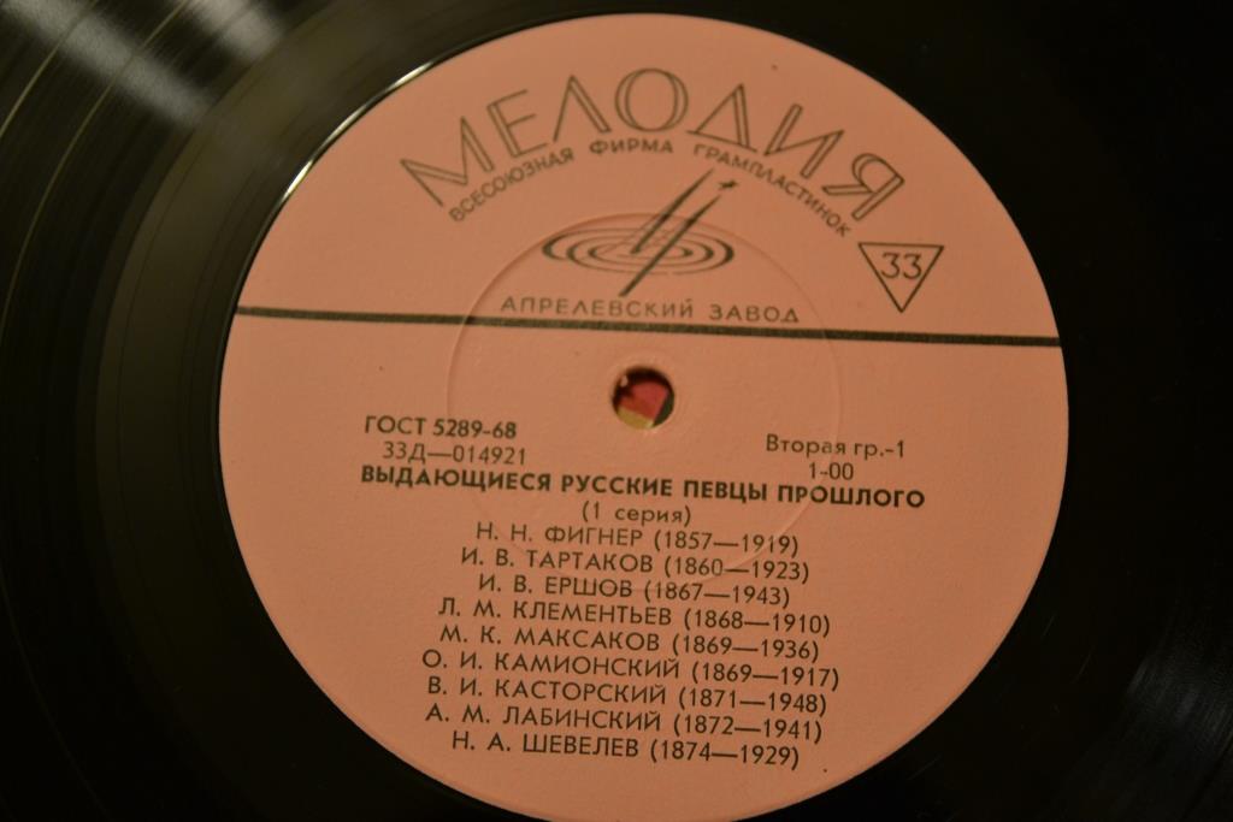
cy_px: 411
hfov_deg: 30.5
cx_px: 616
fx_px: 2261
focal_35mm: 66
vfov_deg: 20.6
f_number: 5.3
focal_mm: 44
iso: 640
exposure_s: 1/15
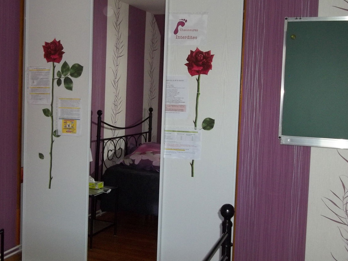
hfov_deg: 41.0
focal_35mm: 46
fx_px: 462
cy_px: 129
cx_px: 137
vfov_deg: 31.5
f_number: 2.9
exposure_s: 1/30
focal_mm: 5.7
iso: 160
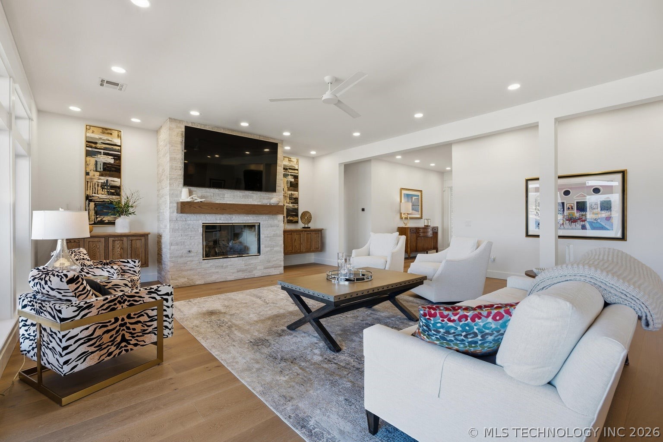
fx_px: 295
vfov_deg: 73.7
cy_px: 221
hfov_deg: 96.7
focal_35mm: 16
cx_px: 332
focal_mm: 16
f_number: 8
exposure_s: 1/400
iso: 160
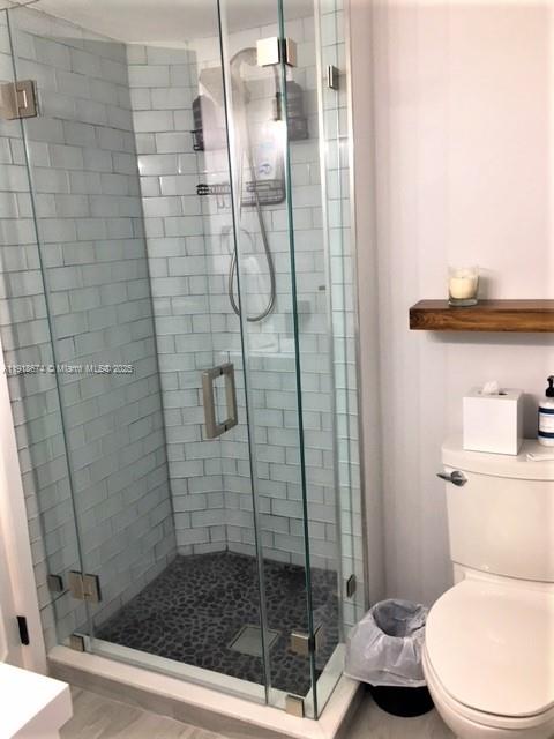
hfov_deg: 48.2
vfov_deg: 61.7
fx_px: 619
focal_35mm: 29
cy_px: 370
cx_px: 277
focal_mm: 4.15
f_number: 2.2
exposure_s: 1/30
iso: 40
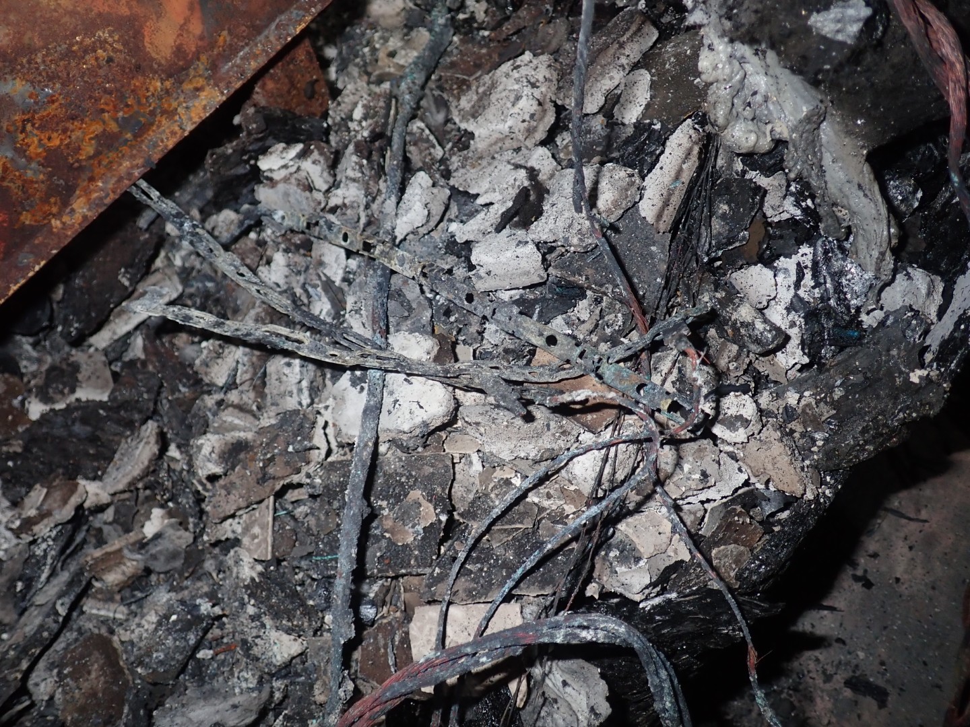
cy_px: 364
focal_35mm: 30
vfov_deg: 46.8
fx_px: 841
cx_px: 485
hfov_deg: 60.0
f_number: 6.3
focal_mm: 5.5
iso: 200
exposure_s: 1/30
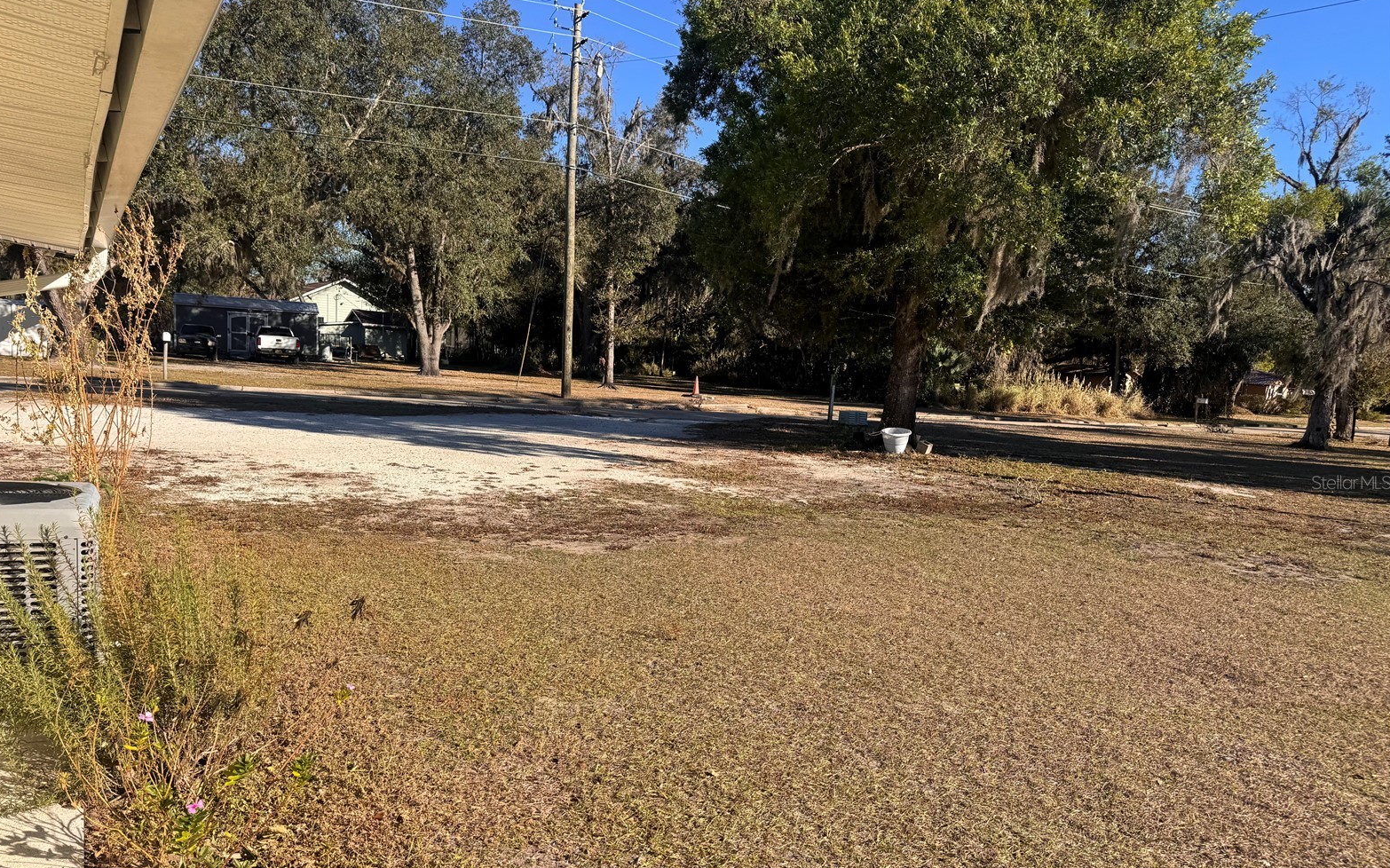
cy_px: 482
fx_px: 985
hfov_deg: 70.4
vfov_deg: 47.5
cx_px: 685
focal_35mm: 26
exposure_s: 1/3247
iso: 80
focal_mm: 6.76
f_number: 1.78
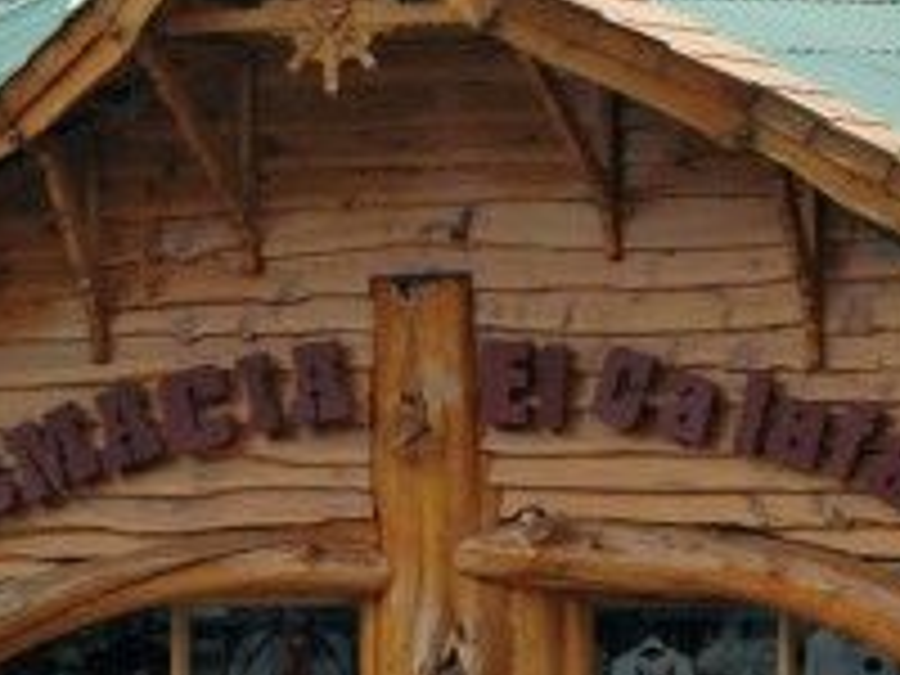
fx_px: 8840
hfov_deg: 5.8
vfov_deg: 4.4
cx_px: 963
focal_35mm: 340
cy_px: 587
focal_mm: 46
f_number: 8
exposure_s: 1/250
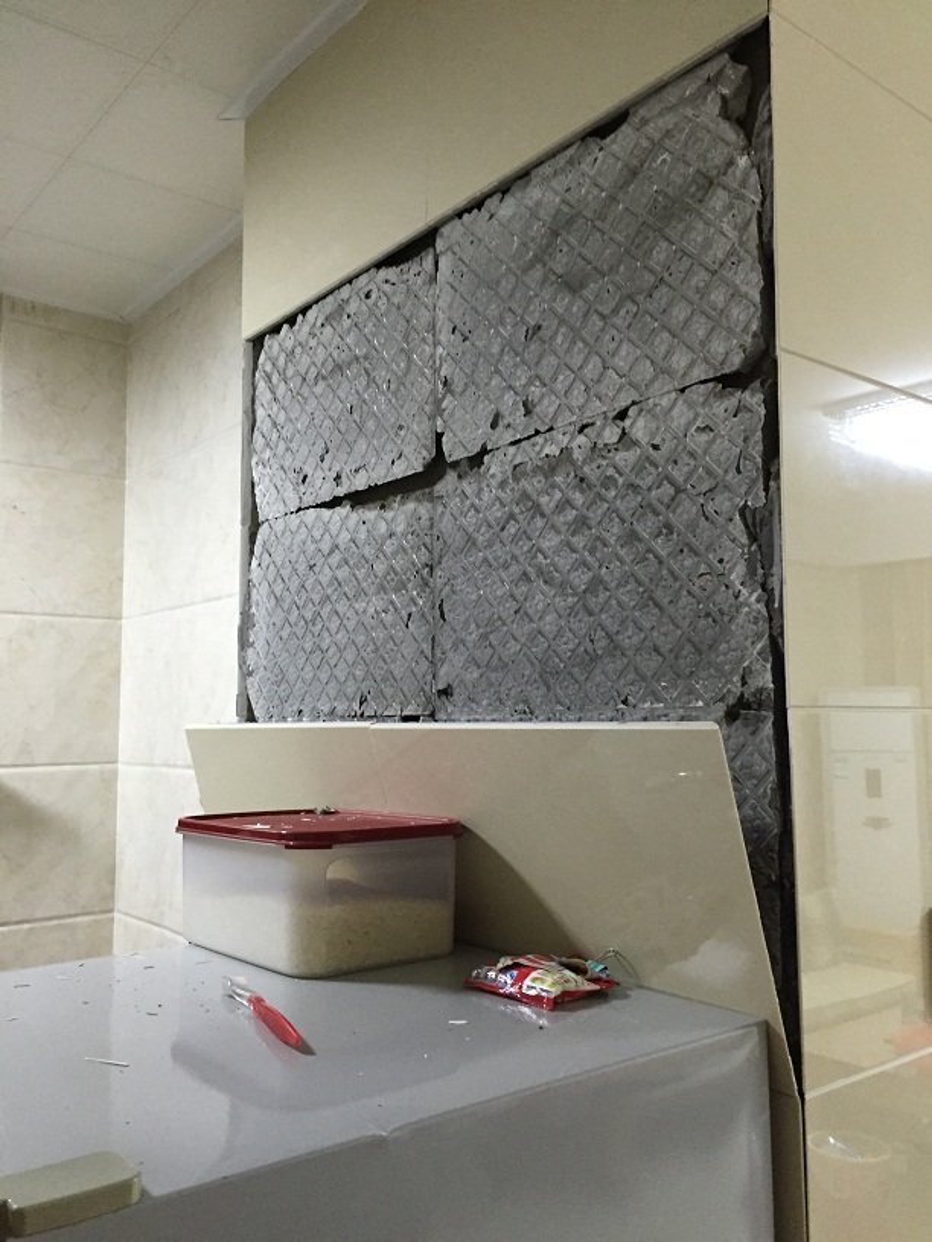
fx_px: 1041
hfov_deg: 48.2
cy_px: 621
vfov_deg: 61.7
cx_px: 466
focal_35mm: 29
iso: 250
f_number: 2.2
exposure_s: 1/20
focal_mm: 4.15
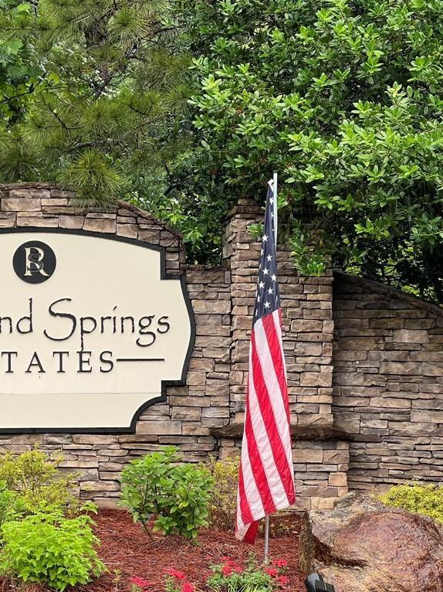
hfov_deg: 14.2
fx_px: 1759
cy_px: 296
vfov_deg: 19.1
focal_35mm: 103
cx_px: 61
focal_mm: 9
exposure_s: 1/99
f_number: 2.8
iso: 32
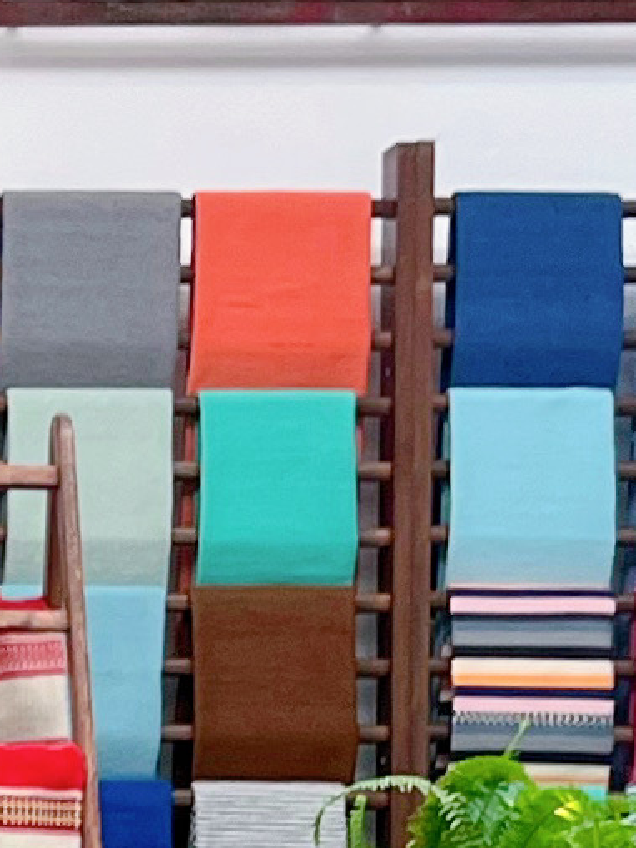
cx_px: -784
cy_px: 806
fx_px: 5044
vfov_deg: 9.5
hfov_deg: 6.9
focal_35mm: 206
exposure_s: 1/100
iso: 64
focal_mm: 5.7
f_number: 1.5
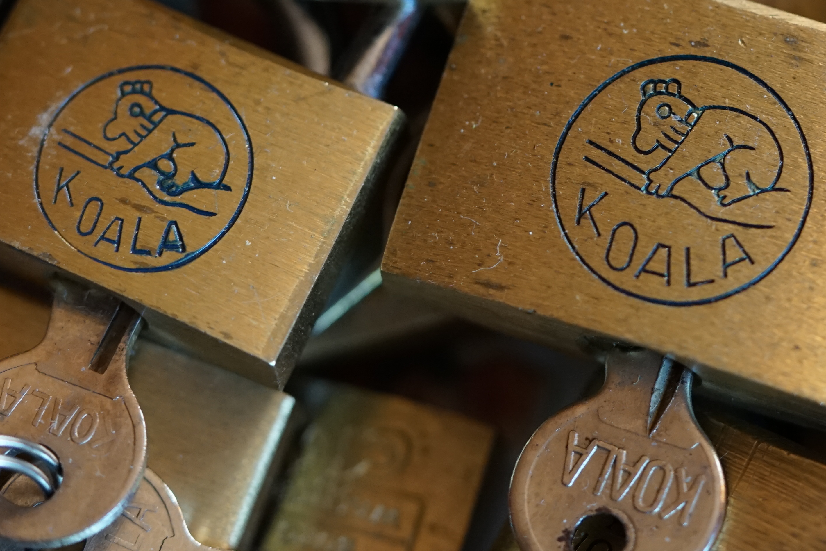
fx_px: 4359
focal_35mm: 190
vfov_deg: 7.2
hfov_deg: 10.8
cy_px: 38
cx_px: 495
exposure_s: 1/100
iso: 1600
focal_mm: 90
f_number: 2.8
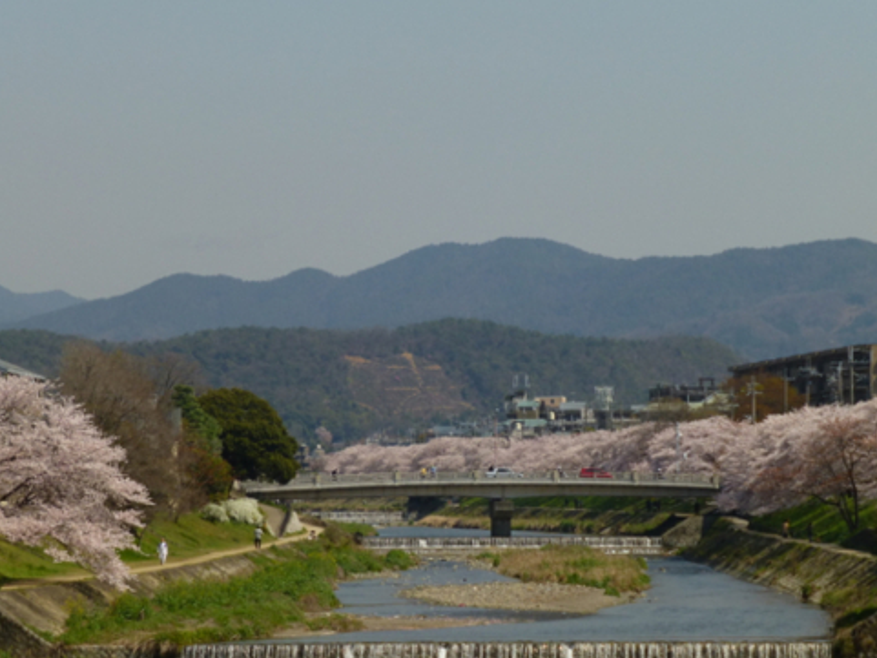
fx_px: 4333
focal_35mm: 171
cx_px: 470
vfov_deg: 8.7
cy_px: 366
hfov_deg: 11.6
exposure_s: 1/1000
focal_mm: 24.4
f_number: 5.4
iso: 100
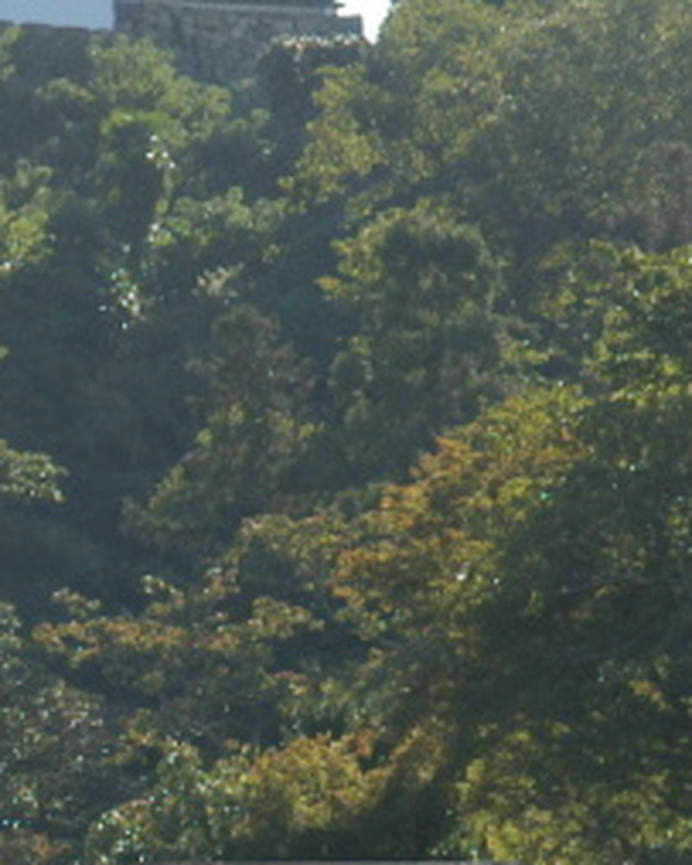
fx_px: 10477
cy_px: 560
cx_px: -20
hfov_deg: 3.8
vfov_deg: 4.7
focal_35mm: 409
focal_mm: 72
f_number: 8
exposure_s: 1/250
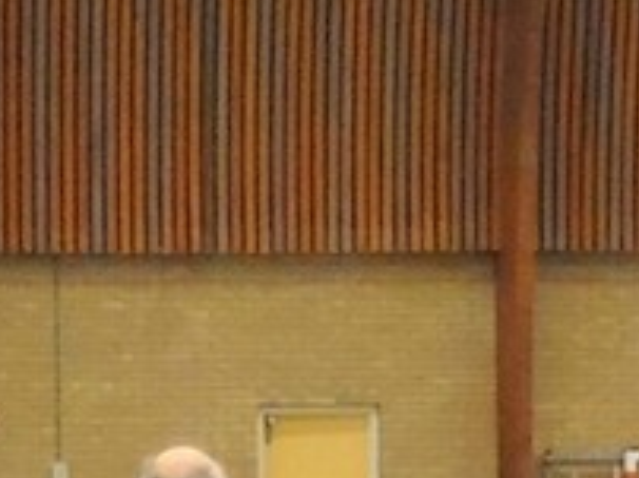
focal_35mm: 218
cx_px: 487
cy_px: 554
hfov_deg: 9.1
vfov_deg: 6.8
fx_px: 4019
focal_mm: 7.6
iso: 3200
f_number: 3.4
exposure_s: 1/100
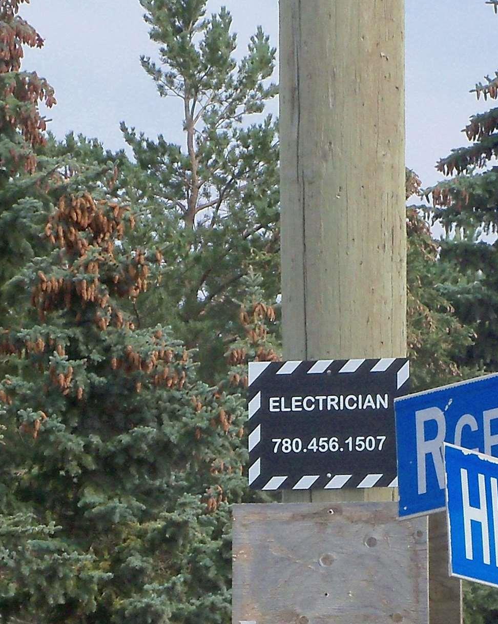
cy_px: 468
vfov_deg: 8.7
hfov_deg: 7.0
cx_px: 434
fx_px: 4092
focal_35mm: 222
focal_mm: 16
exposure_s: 1/320
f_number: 6.8
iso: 160
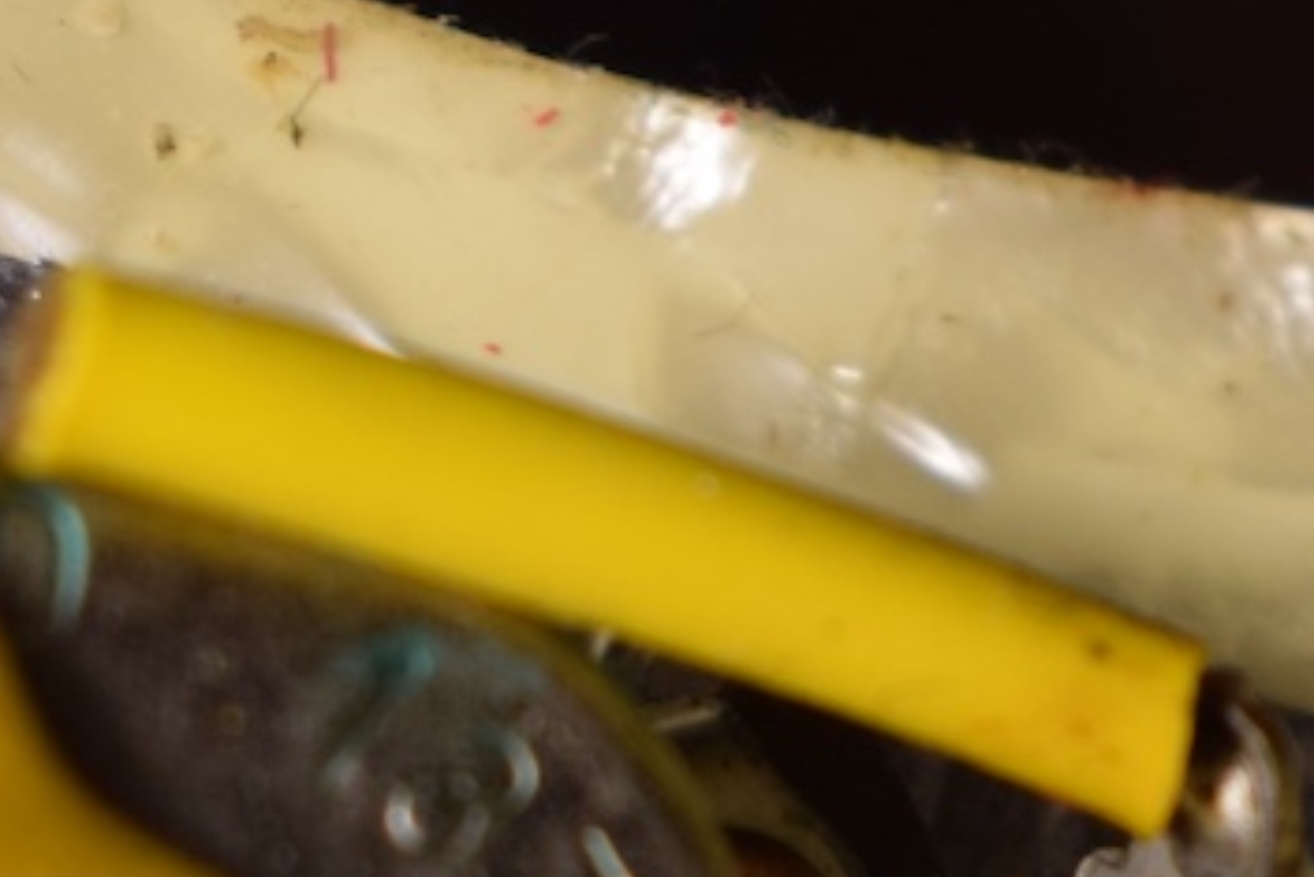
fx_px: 11210
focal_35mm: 307
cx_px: 2083
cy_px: 649
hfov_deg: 6.6
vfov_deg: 4.5
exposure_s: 1/125
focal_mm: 48
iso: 400
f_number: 7.1
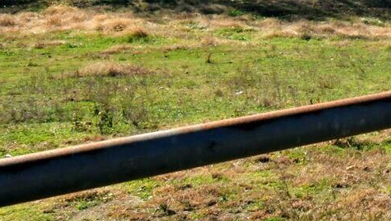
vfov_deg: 11.4
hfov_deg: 17.6
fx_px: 1037
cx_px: 690
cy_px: -149
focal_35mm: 100
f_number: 22
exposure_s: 1/2000
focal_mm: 23
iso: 2500
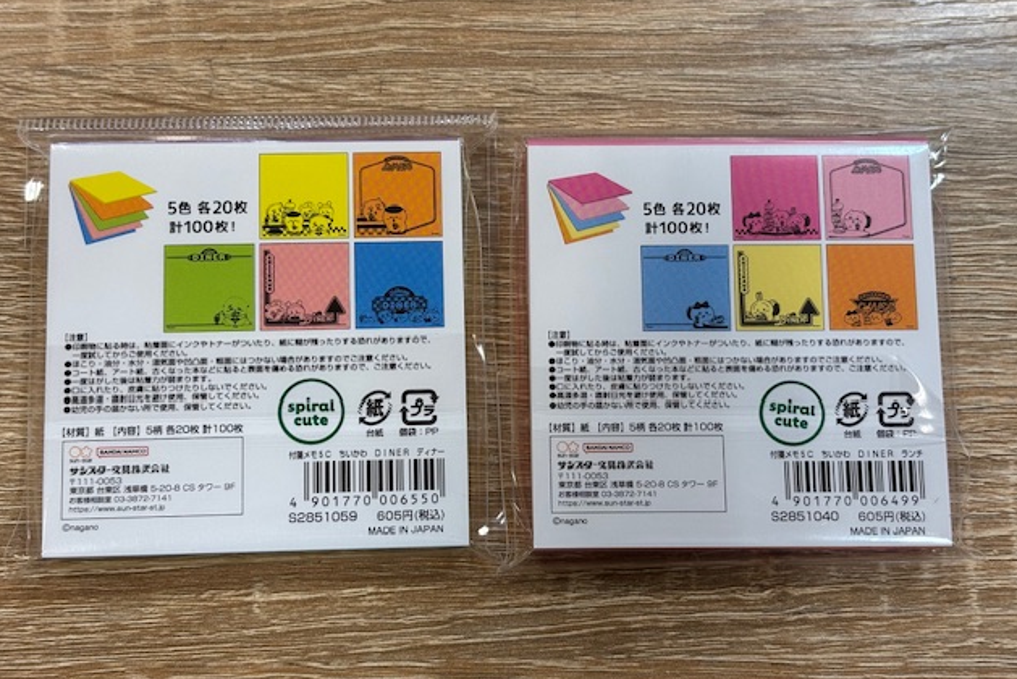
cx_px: 508
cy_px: 336
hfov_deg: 36.2
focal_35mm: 55
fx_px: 1554
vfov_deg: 24.6
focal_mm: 5.96
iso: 25
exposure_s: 1/50
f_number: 1.6
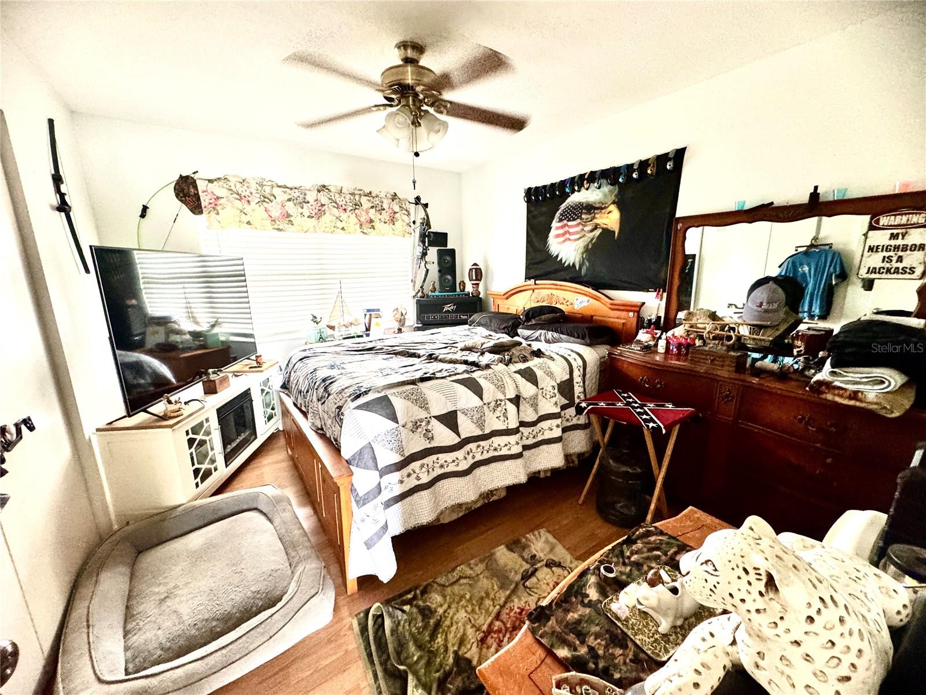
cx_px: 463
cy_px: 348
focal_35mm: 14
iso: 500
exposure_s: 1/60
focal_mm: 2.22
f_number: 2.2
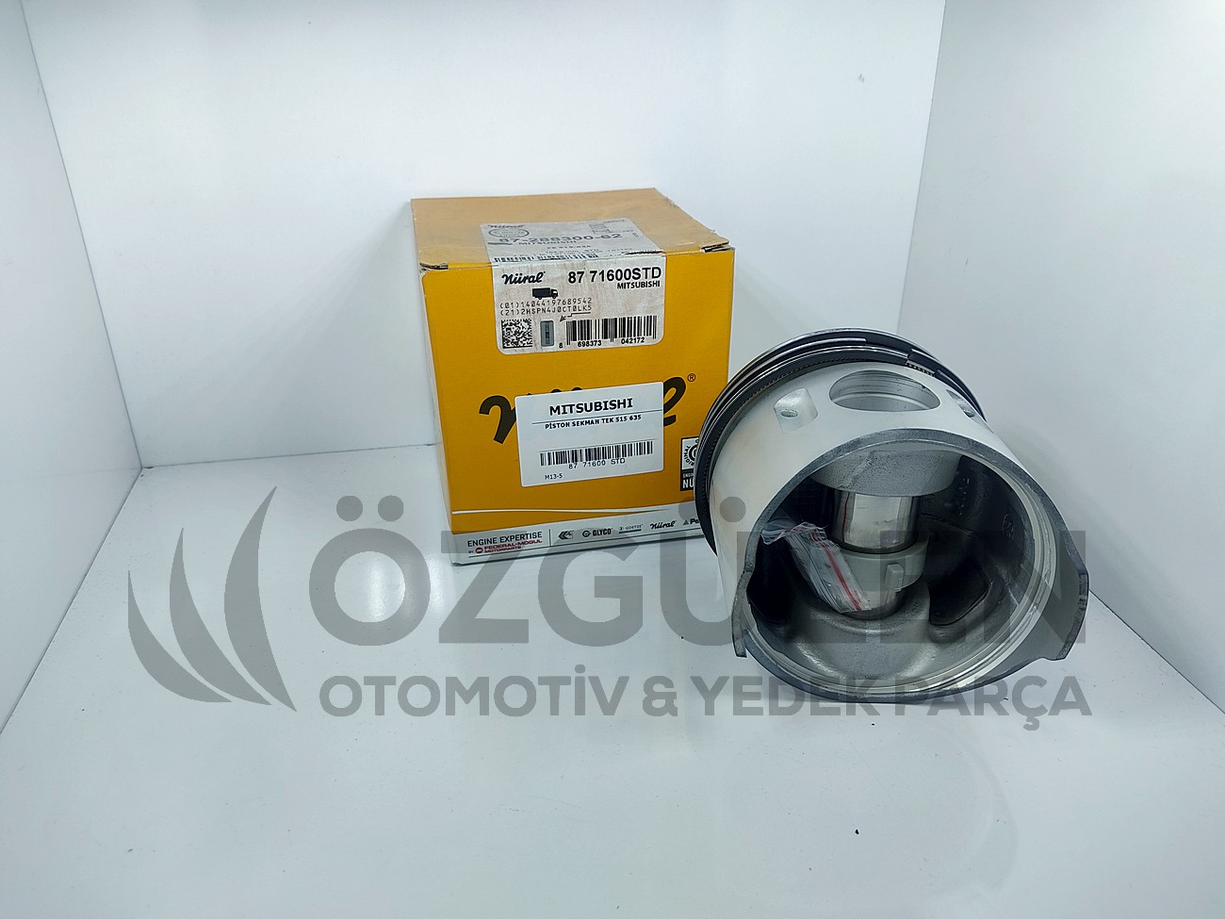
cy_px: 460
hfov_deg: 67.3
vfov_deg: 53.1
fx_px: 920
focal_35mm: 26
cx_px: 612
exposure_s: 1/100
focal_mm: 4.74
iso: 142
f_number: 1.79
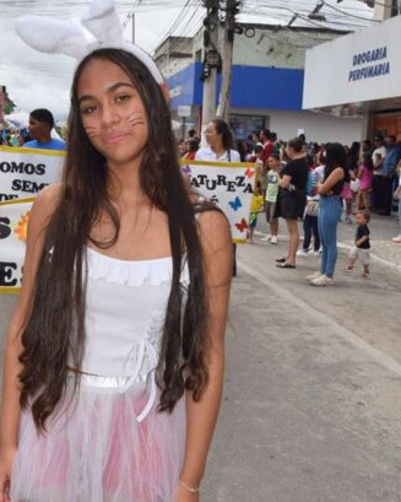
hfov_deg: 32.4
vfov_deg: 40.1
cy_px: 308
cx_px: 129
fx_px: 683
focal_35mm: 46
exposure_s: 1/200
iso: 100
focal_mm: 18
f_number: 10
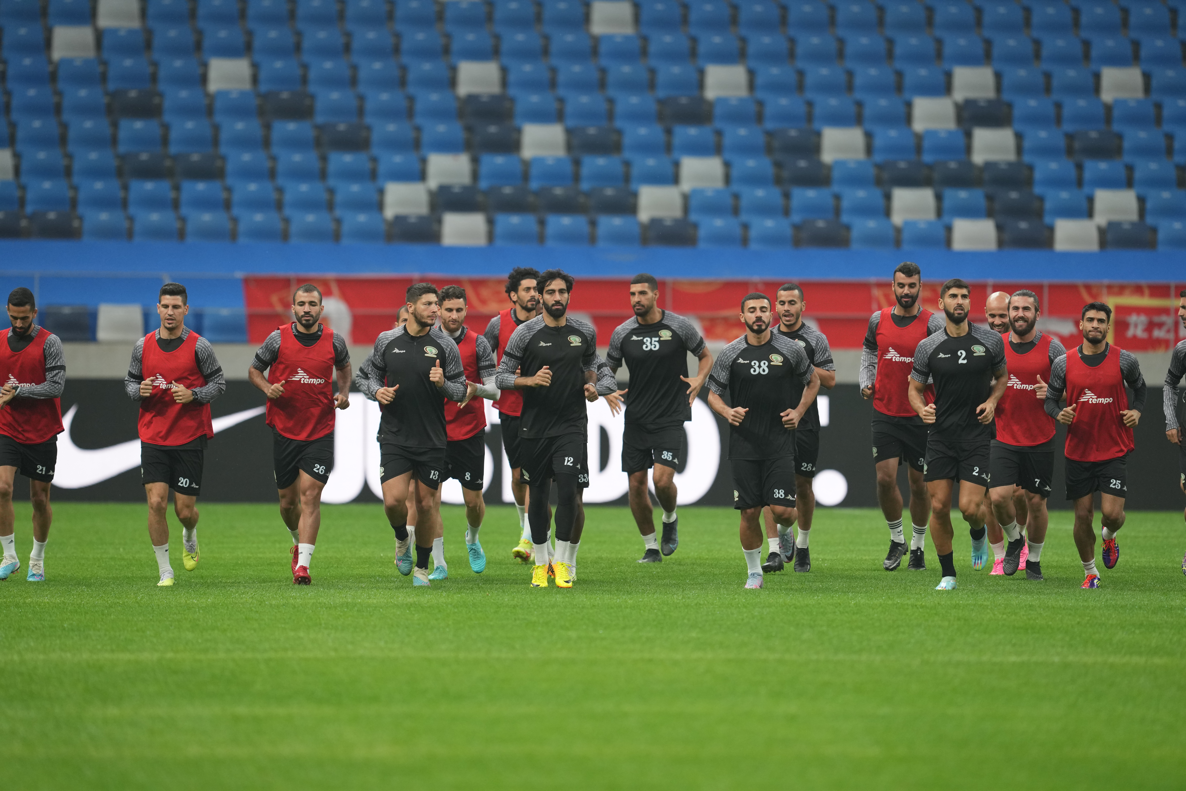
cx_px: 593
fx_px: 13177
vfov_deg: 3.4
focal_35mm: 400
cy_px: 396
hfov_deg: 5.2
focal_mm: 400
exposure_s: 1/1250
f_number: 3.2
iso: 1600
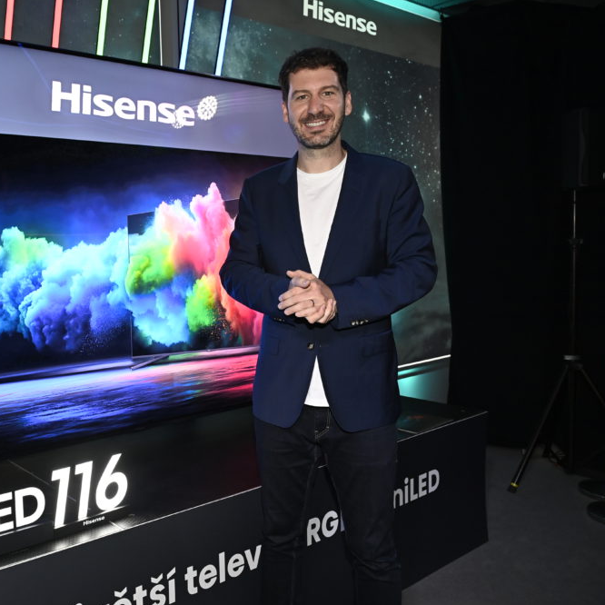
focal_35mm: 34
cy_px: 301
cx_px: 147
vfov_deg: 48.5
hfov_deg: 46.6
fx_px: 672
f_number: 7.1
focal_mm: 26
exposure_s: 1/160
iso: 2000
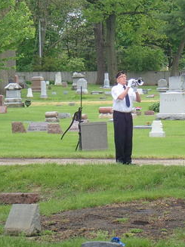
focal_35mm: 153
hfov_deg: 9.7
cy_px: 115
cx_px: 125
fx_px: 1091
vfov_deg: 12.9
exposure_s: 1/125
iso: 200
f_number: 4.9
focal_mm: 18
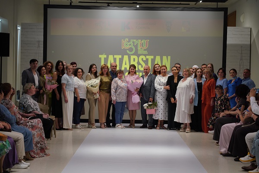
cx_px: 130
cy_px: 86
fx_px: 525
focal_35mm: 73
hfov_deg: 27.7
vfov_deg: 18.7
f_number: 5
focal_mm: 73
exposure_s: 1/200
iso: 1000
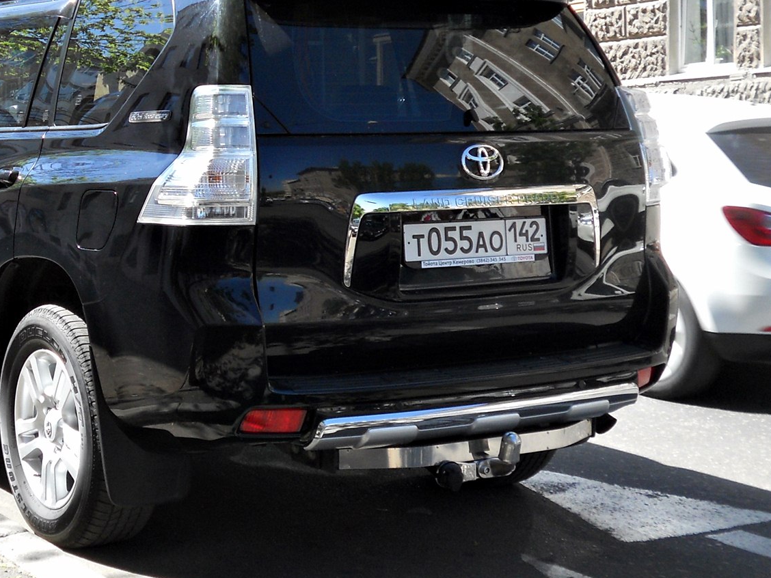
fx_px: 1537
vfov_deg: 21.3
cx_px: 233
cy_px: 258
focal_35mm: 69
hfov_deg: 27.9
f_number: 3.9
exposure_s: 1/200
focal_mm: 6.9
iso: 80
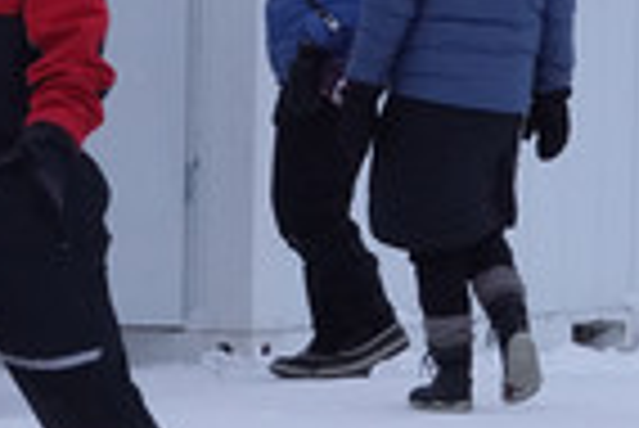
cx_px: -58
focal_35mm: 609
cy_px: -27
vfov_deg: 2.3
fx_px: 10821
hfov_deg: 3.4
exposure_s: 1/400
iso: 1250
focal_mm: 70.27
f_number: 4
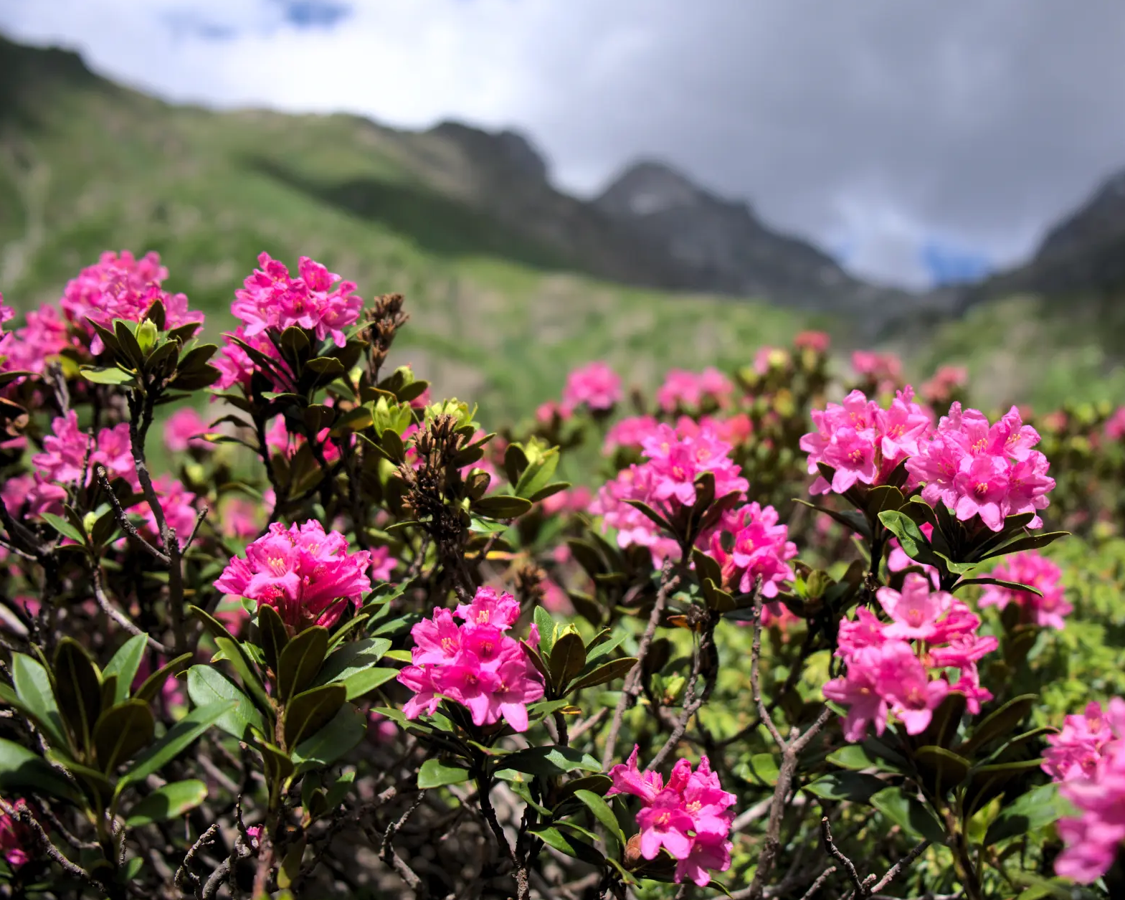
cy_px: 445
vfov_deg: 47.1
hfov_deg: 57.1
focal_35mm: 31
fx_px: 1032
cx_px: 615
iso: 160
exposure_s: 1/2000
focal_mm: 18
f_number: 3.2
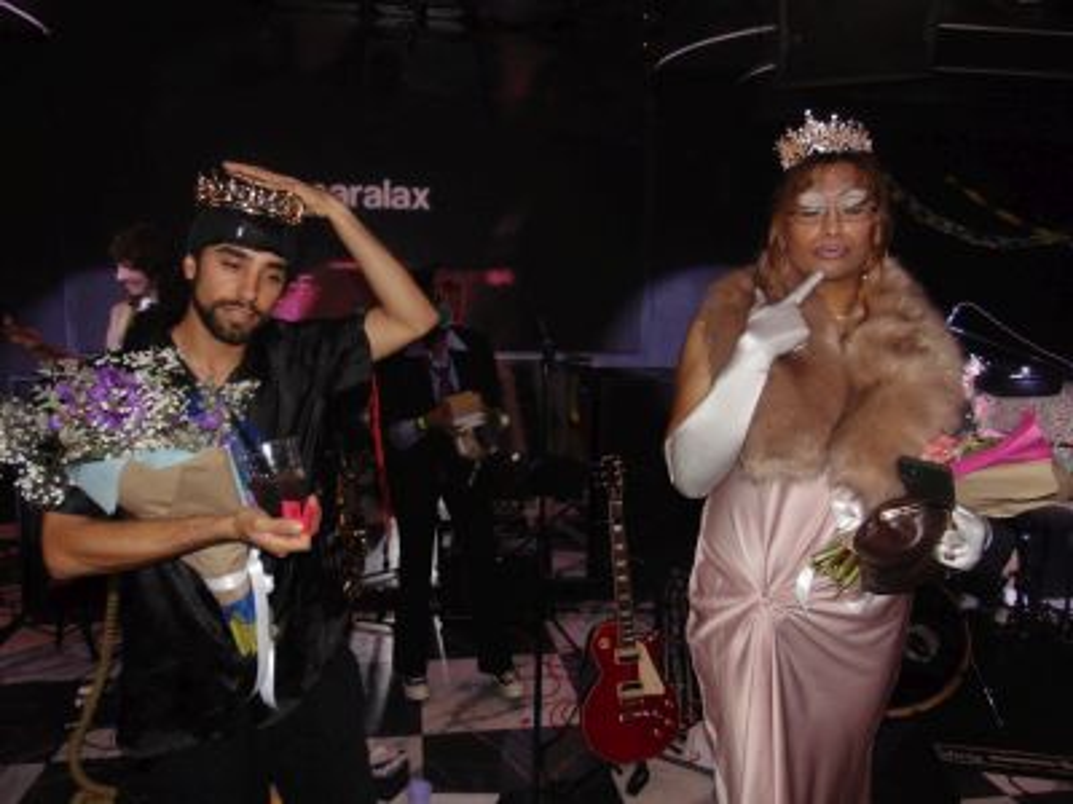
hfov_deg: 69.4
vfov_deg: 54.9
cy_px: 402
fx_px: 775
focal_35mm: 25
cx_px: 536
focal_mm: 4.5
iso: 200
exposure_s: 1/30
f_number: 3
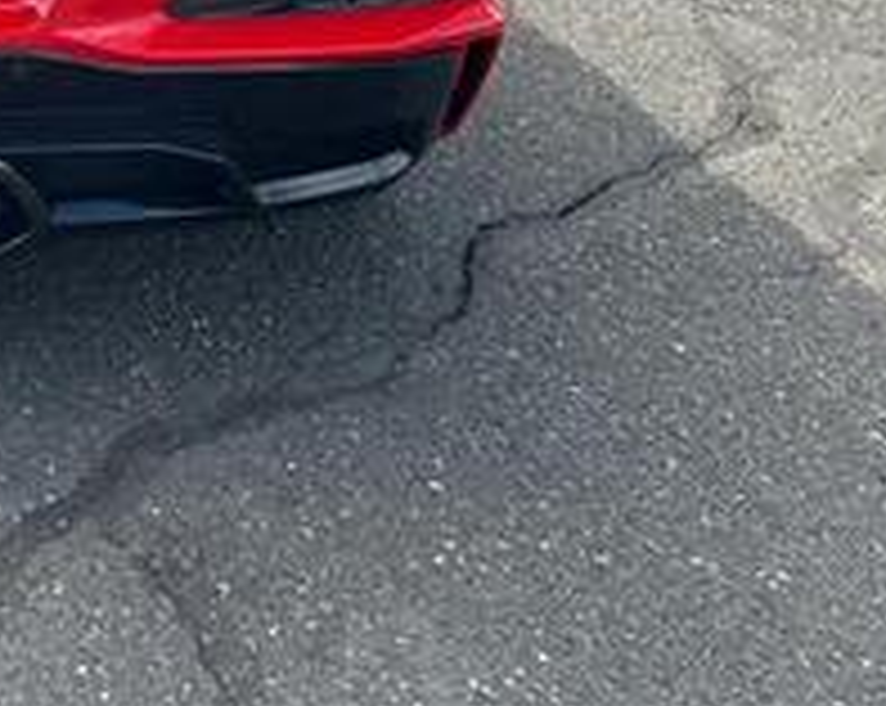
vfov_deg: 23.2
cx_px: -162
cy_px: -139
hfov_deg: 27.8
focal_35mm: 60
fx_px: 1571
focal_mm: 6.86
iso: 80
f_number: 1.78
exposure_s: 1/650
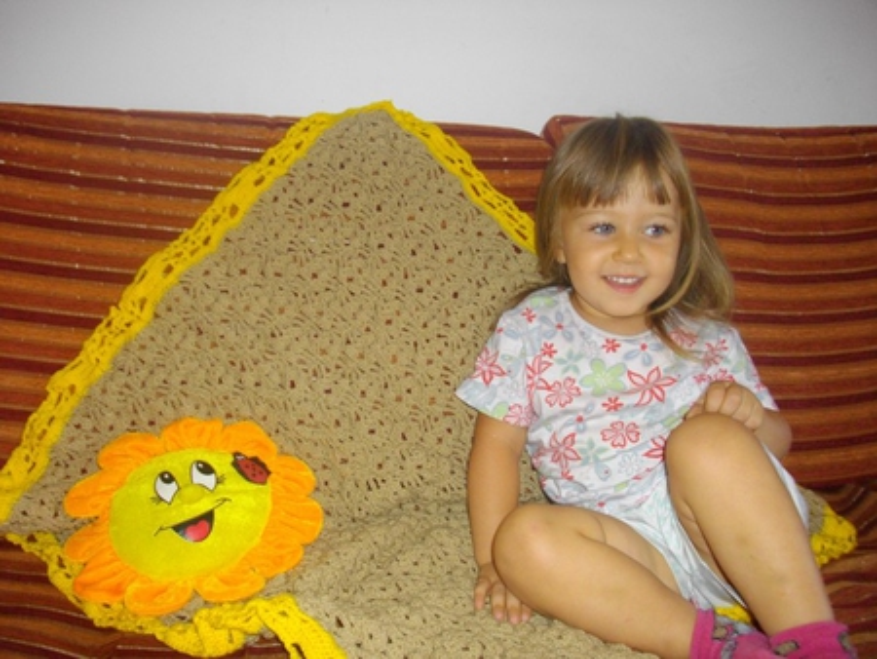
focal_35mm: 32
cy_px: 330
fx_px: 811
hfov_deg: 56.8
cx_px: 438
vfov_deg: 44.2
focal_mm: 5.7
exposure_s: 1/50
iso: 200
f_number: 2.9
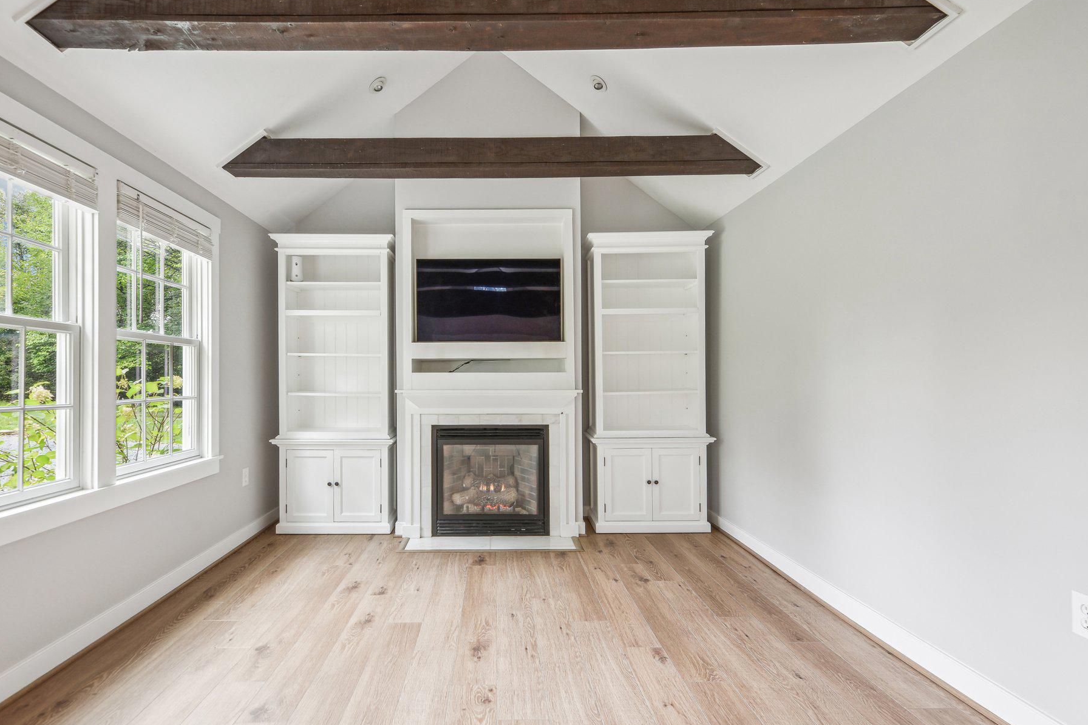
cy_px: 386
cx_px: 484
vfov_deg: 73.7
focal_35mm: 16
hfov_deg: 96.3
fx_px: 484
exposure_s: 1/15
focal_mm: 14
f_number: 8
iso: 400
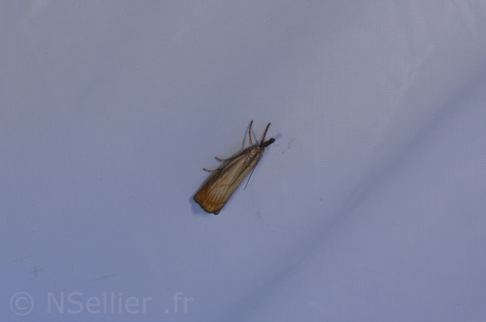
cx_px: 243
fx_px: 1717
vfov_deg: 10.7
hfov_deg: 16.1
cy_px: 161
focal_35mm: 128
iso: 100
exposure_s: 1/60
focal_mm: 85
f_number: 32
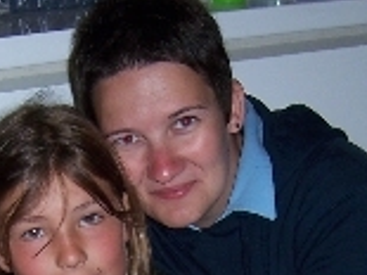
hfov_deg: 16.6
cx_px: 161
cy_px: 450
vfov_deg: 11.7
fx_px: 1261
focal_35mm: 119
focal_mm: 6.2
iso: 80
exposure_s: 1/60
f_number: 2.8
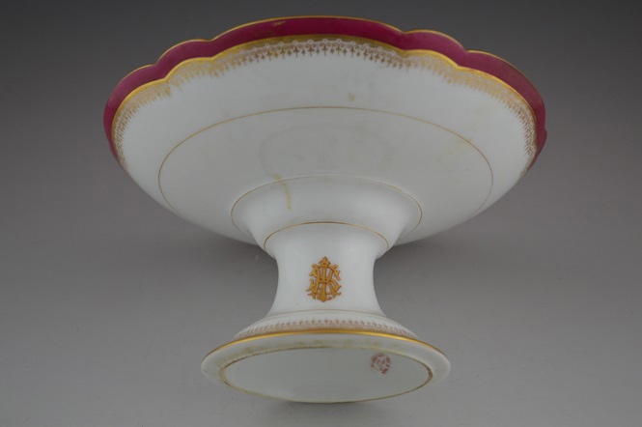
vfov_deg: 25.0
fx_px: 962
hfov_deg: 36.9
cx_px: 321
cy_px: 214
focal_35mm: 54
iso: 400
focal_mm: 36
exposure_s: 1/100
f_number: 5
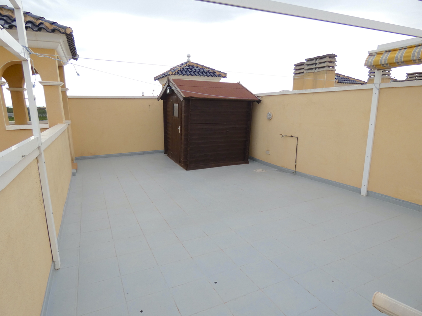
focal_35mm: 20
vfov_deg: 66.0
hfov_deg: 81.7
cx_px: 211
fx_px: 244
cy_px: 158
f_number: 2.8
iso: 80
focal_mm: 3.6
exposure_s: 1/250
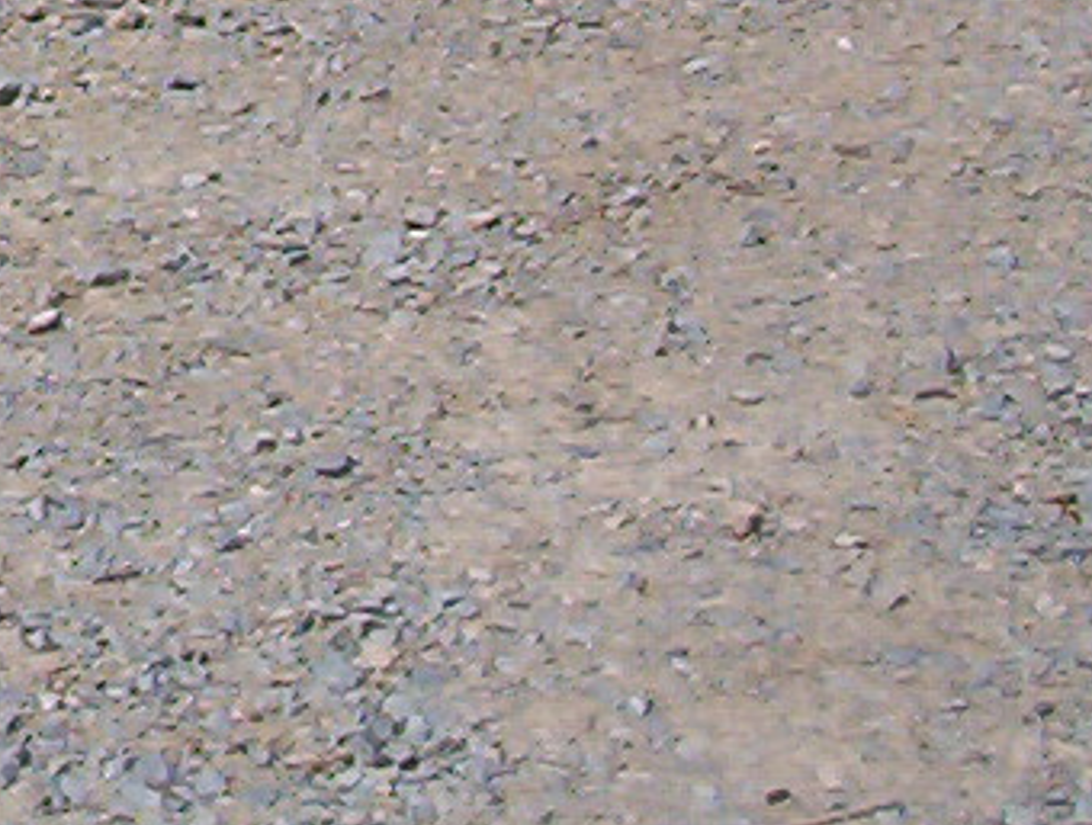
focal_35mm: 187
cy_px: -1095
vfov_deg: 7.5
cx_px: -1420
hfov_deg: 9.5
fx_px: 5916
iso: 100
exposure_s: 1/1000
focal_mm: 6
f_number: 8
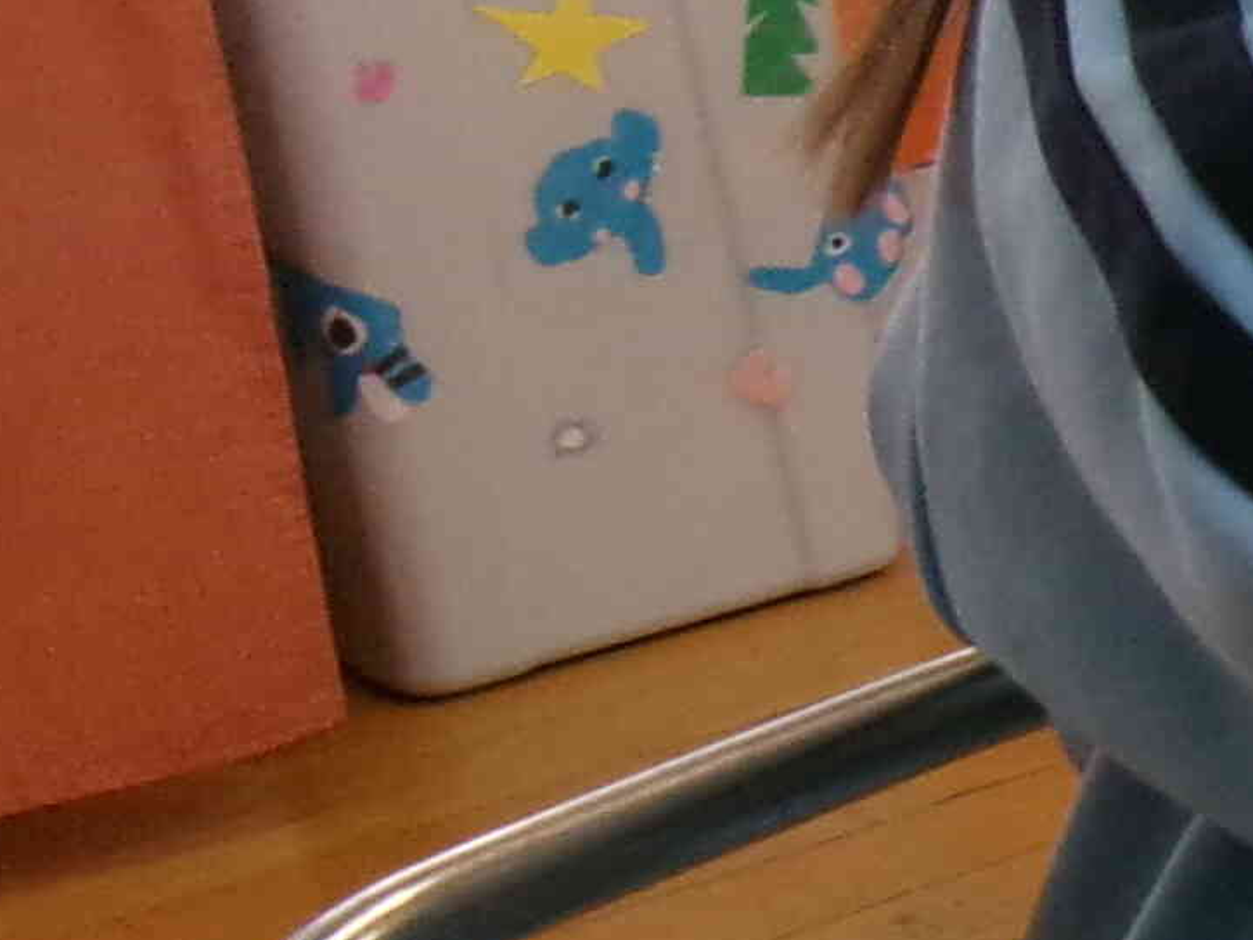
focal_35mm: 141
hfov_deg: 11.5
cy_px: 301
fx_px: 5104
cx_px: 3048
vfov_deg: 10.5
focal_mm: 5.1
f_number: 3.9
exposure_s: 1/60
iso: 213
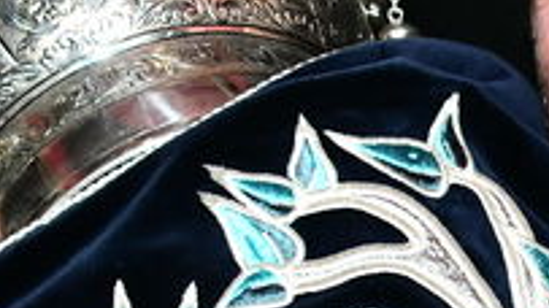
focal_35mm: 202
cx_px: 852
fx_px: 2939
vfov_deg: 5.9
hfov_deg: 10.3
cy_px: 477
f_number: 5.6
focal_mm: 28
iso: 1250
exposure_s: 1/200
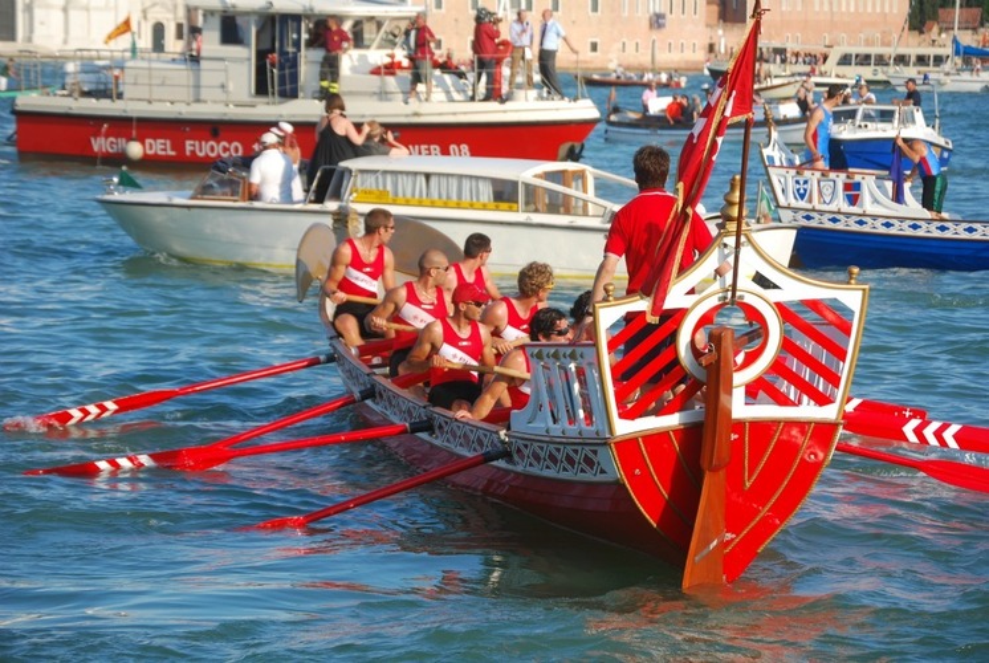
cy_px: 332
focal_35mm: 135
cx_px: 494
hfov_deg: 15.2
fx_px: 3715
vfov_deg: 10.2
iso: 100
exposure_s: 1/320
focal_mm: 90
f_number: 6.3
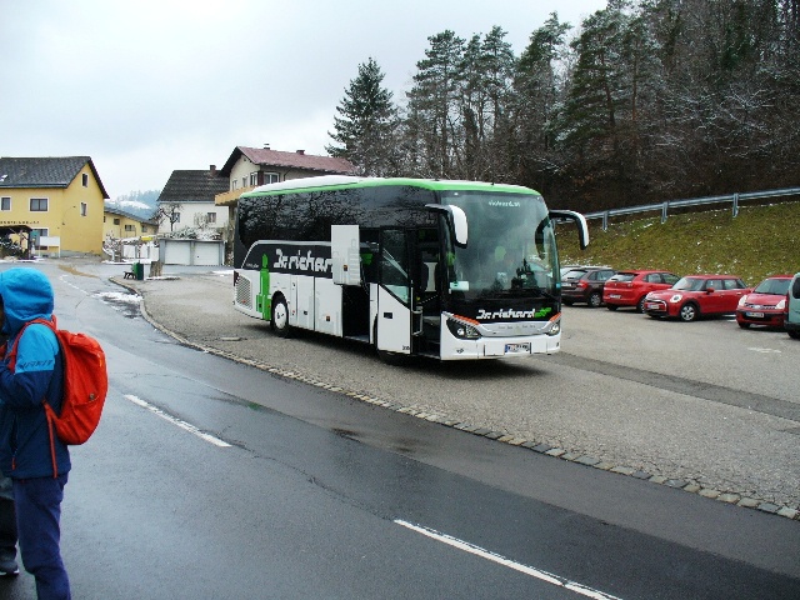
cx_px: 400
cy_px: 300
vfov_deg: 38.7
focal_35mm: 37
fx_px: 855
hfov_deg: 50.1
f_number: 2.8
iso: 80
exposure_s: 1/400
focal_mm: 6.1
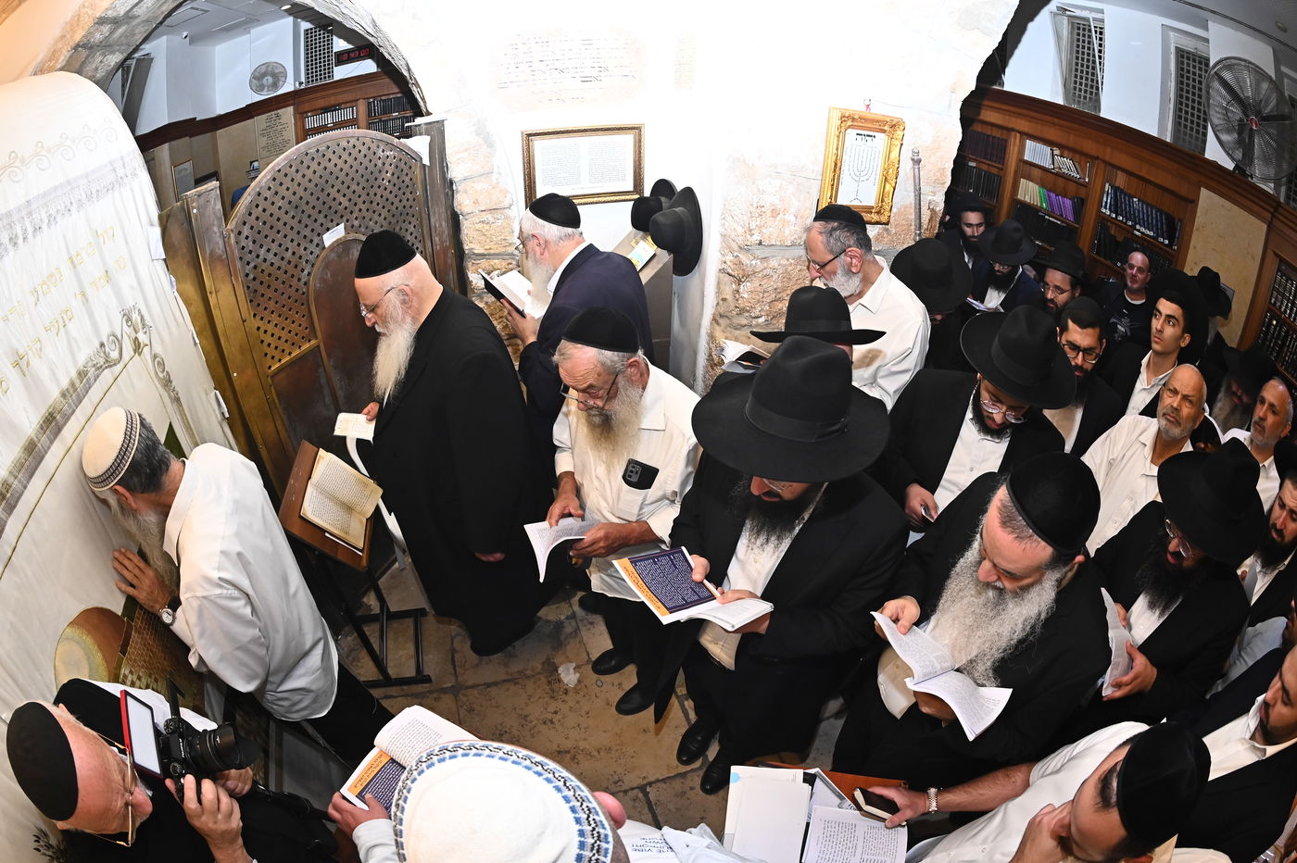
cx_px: 648
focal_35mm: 16
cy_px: 432
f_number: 9
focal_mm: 16
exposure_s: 1/100
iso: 2000
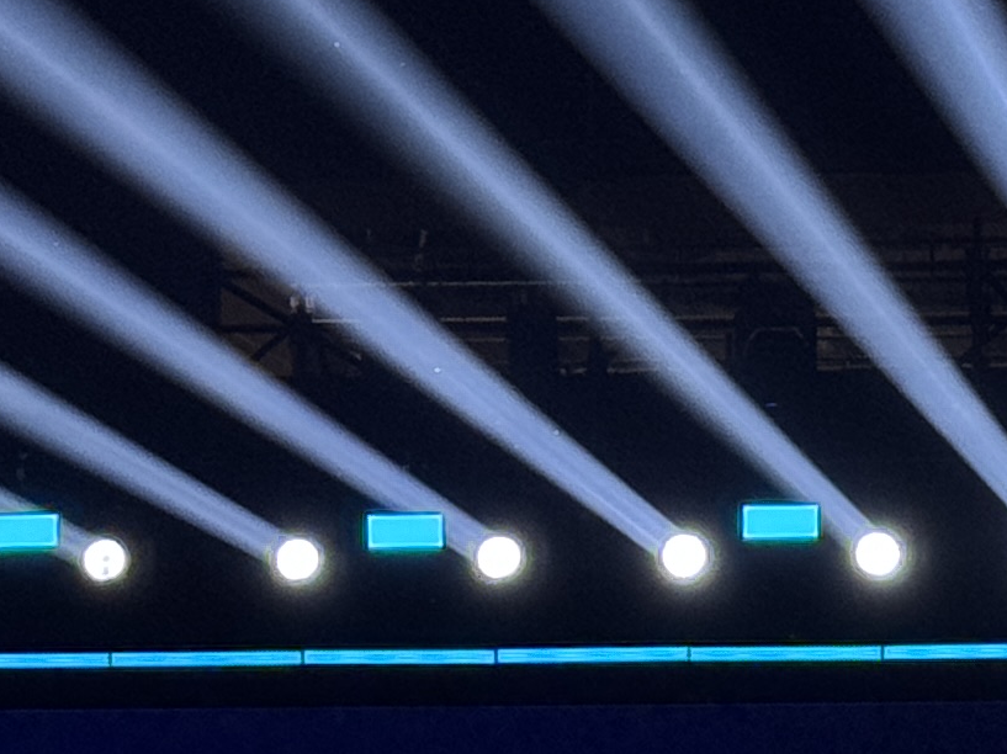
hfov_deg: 8.2
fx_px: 6891
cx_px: 1346
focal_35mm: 237
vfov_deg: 6.2
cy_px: 1004
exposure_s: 1/49
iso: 80
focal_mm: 6.76
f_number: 1.78
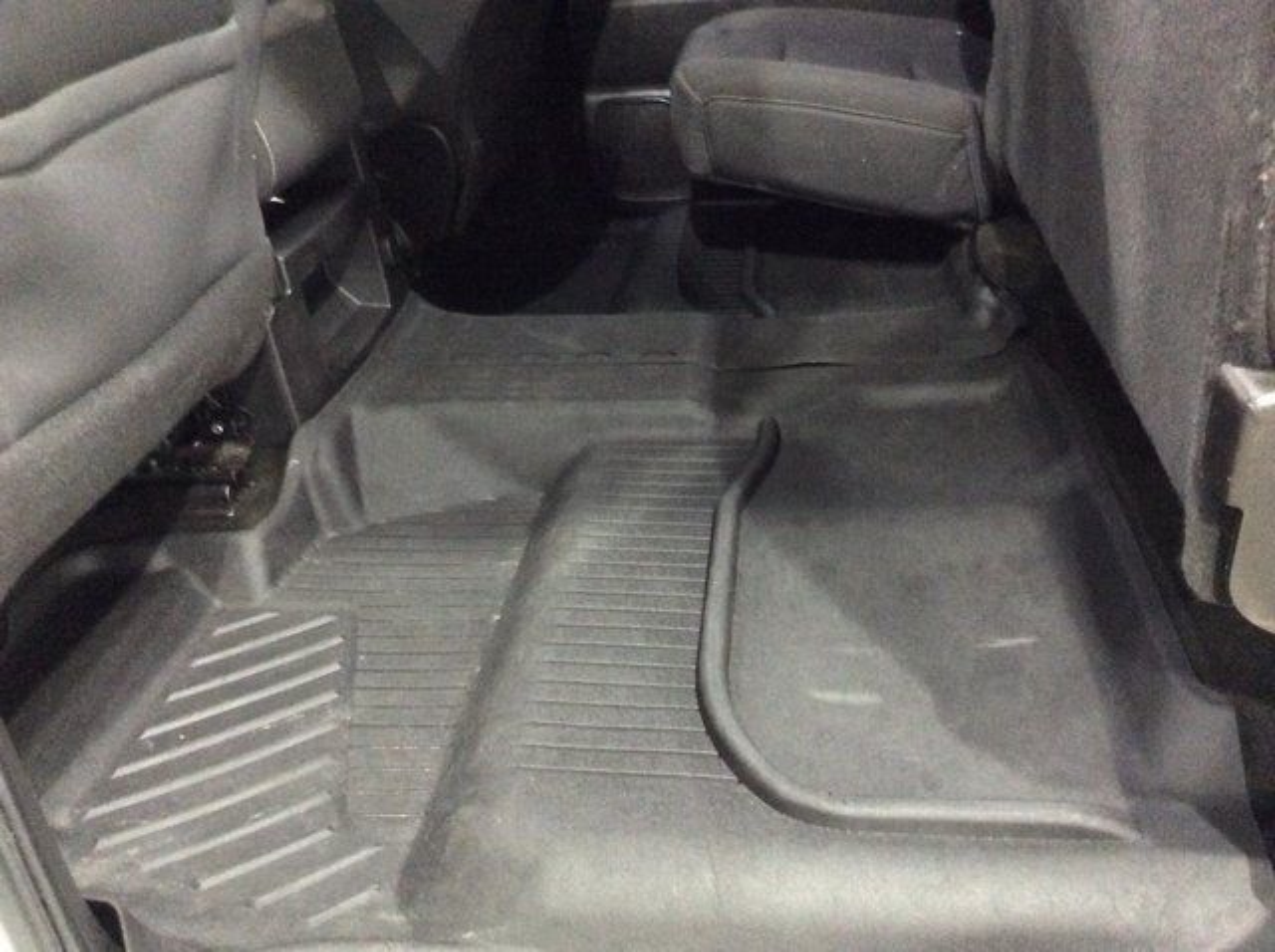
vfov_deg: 44.1
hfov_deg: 56.9
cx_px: 638
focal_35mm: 32
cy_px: 476
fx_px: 1177
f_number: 2.4
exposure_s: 1/15
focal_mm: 3.3
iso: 800
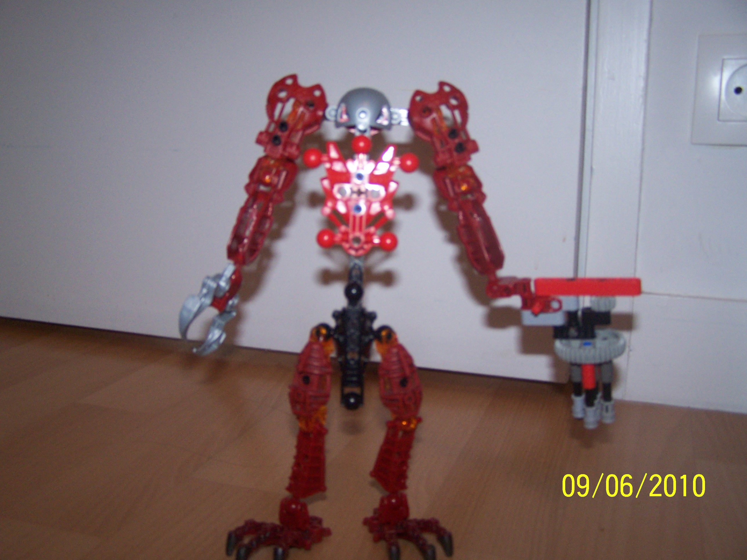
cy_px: 280
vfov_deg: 37.7
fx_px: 820
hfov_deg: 49.0
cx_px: 374
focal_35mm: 38
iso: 140
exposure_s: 1/60
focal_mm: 6.3
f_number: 2.8
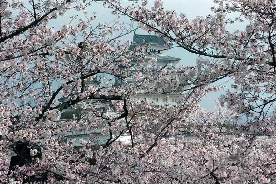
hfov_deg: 19.6
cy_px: 92
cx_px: 138
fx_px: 799
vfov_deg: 13.1
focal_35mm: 104
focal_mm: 69.5
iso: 12800
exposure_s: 1/4000
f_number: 32
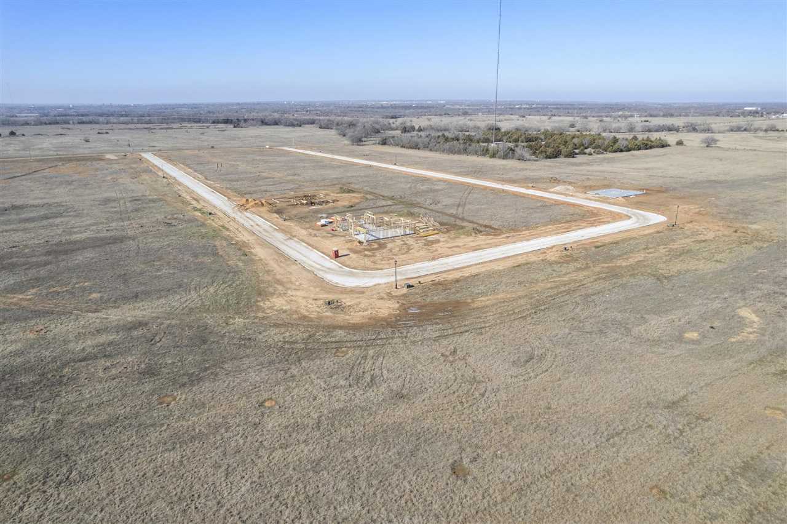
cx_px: 394
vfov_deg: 57.2
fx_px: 481
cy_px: 262
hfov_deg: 78.6
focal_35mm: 22
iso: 110
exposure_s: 1/2000
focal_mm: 8.38
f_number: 2.8
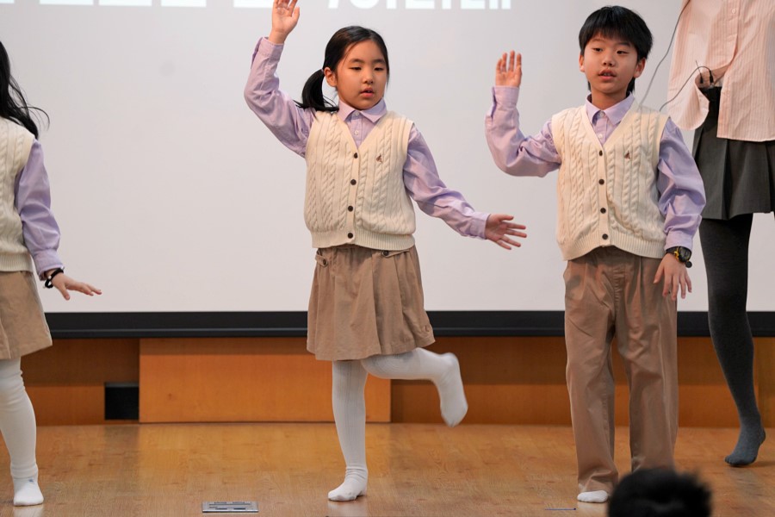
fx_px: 4305
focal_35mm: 200
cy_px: 258
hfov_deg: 10.3
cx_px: 388
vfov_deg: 6.9
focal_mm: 200
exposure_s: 1/250
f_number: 4
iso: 1250
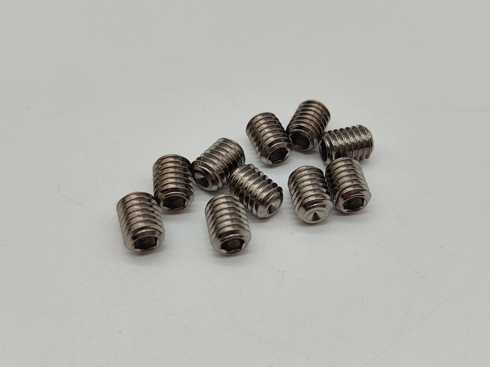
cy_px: 184
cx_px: 245
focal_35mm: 24
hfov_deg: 71.6
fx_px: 340
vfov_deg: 56.8
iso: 50
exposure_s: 1/393
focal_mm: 5.26
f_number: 1.65
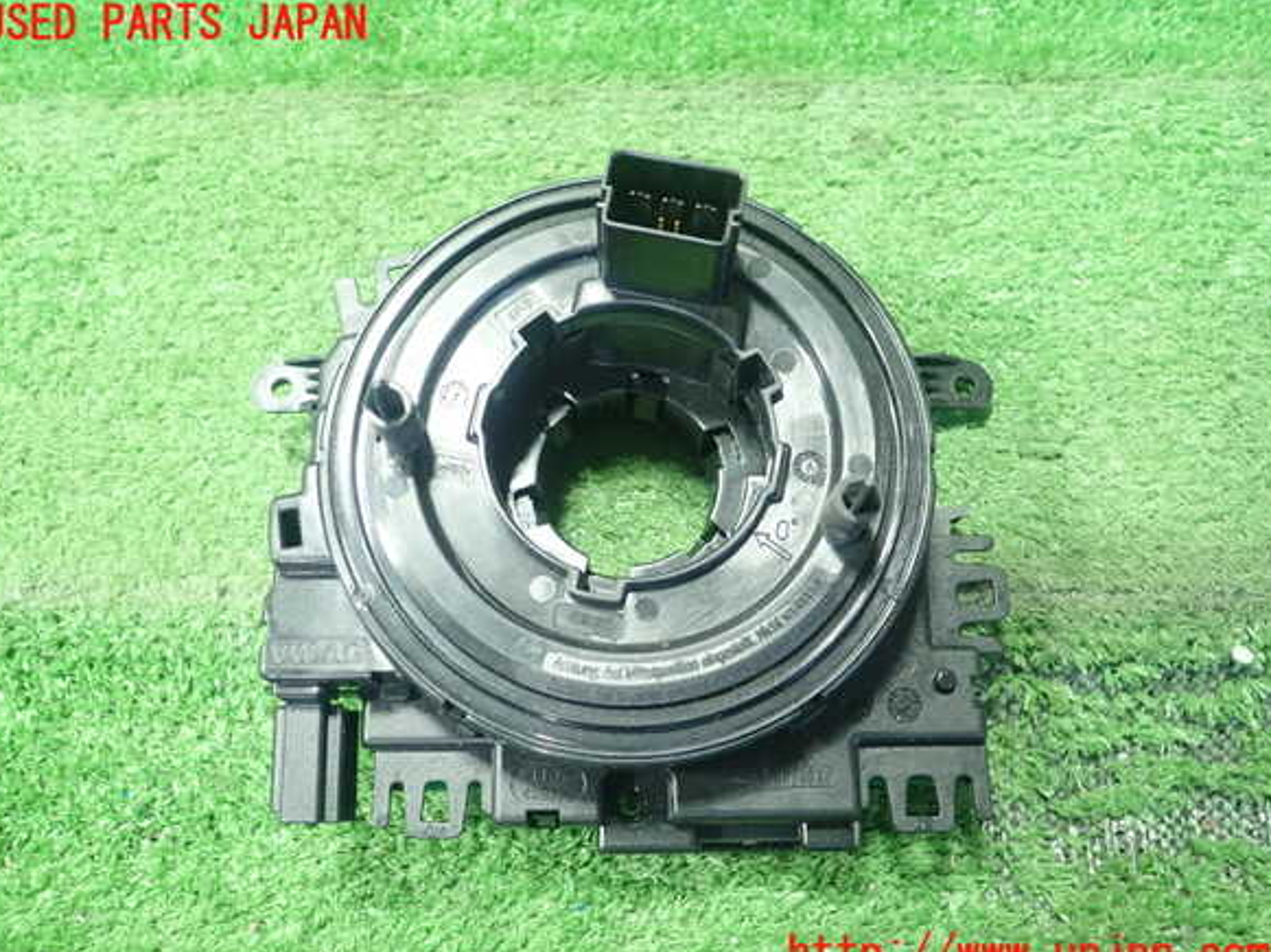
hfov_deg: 58.4
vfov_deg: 45.4
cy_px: 490
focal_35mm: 31
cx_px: 626
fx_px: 1138
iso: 800
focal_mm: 5.5
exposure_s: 1/100
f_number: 2.3
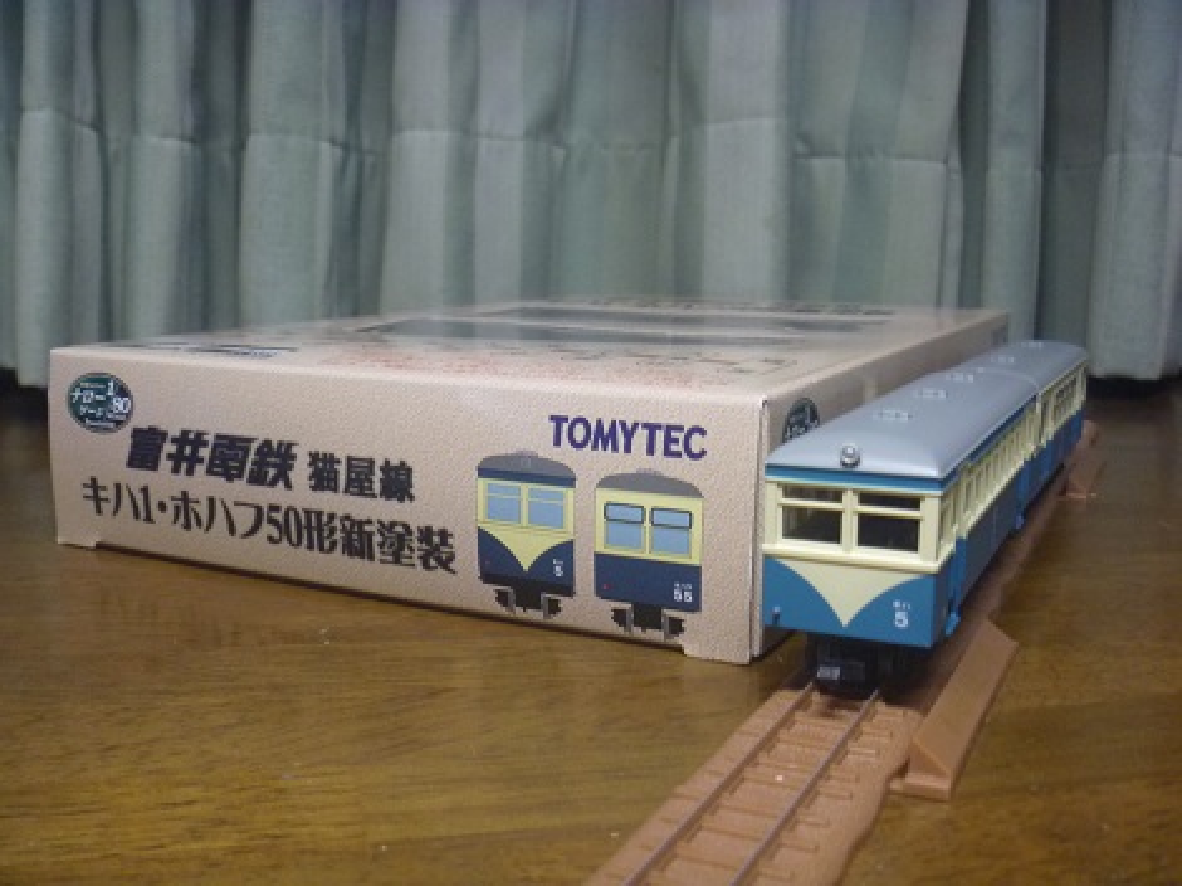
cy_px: 443
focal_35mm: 35
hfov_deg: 52.6
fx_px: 1195
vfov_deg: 40.7
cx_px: 591
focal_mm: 6.3
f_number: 3.5
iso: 320
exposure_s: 1/30
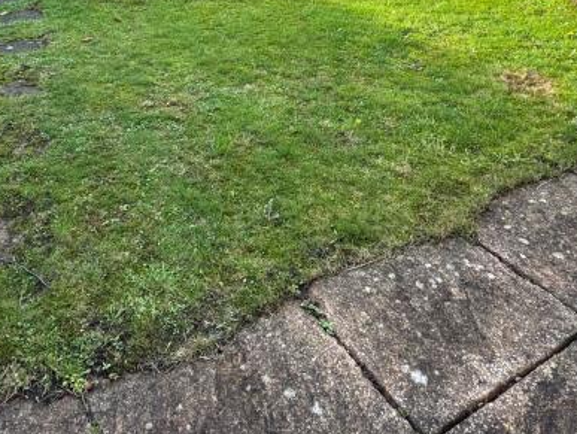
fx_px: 617
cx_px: 242
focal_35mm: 37
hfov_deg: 49.9
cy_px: -37
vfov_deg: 33.9
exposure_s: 1/135
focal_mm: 2.22
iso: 40
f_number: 2.2
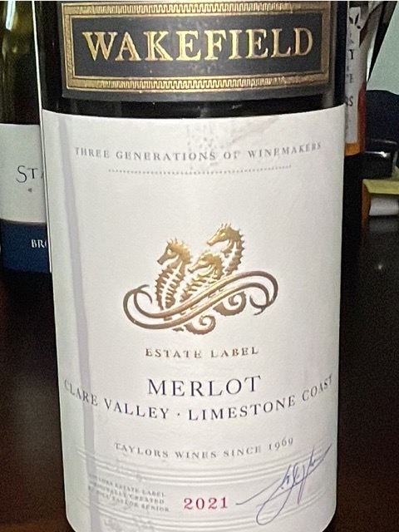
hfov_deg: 46.8
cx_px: 200
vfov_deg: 60.0
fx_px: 461
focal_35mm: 30
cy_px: 266
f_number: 2.4
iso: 160
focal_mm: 1.54
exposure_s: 1/60
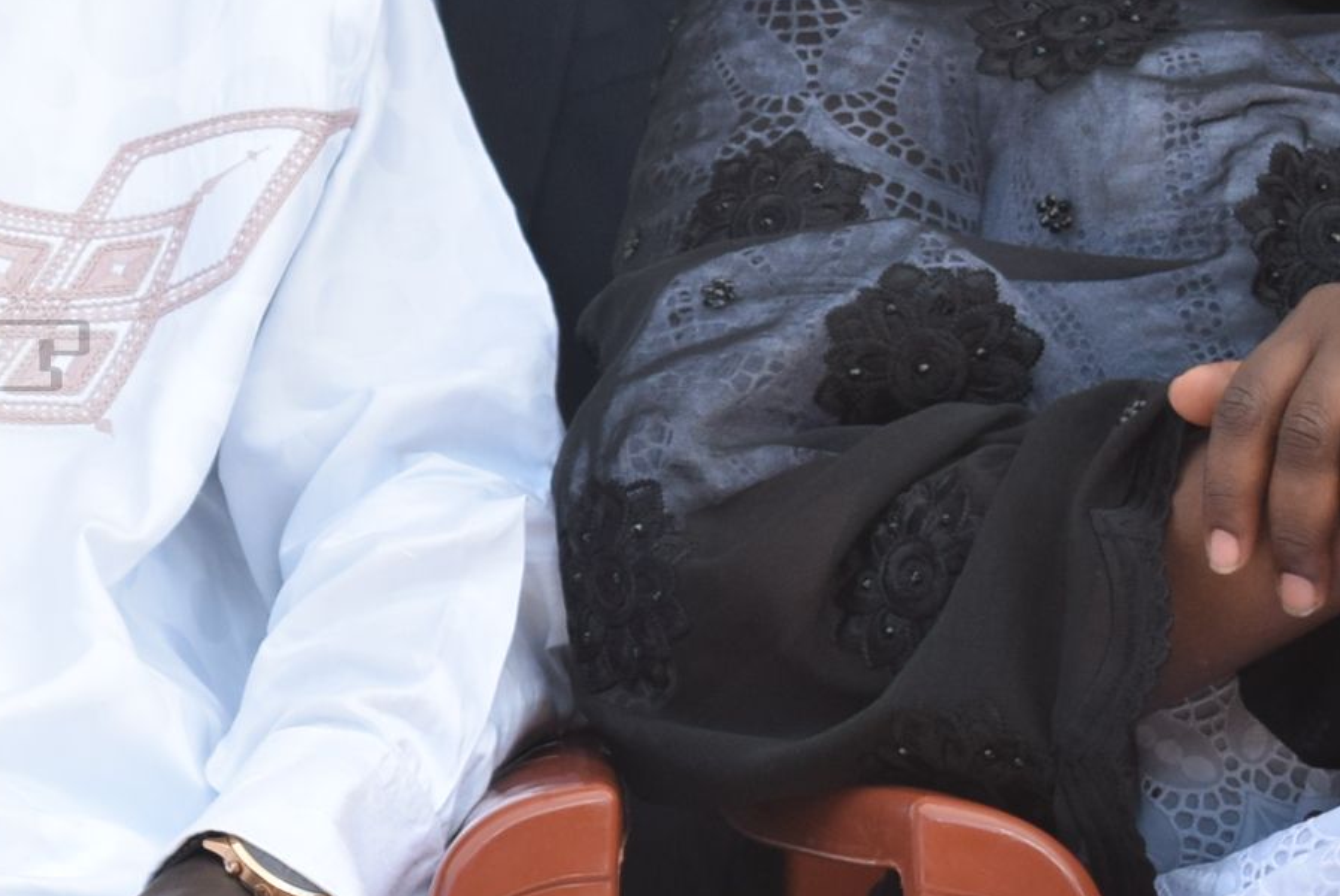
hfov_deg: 8.7
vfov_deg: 6.0
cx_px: -770
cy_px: 196
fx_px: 8566
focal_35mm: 230
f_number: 5.3
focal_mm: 46
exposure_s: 1/250
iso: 320
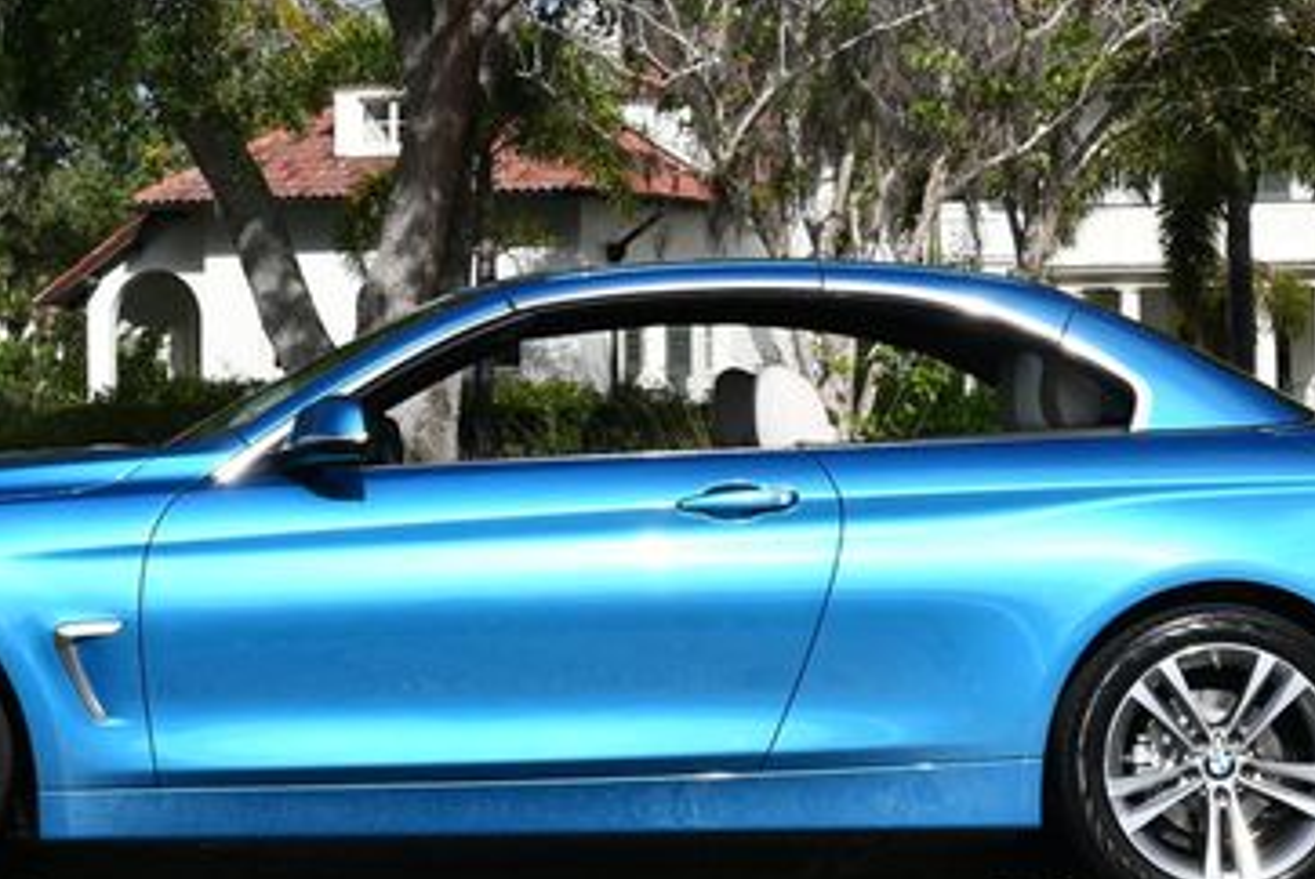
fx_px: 3363
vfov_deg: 14.8
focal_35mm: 92
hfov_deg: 22.1
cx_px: 578
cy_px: 251
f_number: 9
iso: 100
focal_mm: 26
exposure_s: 1/320
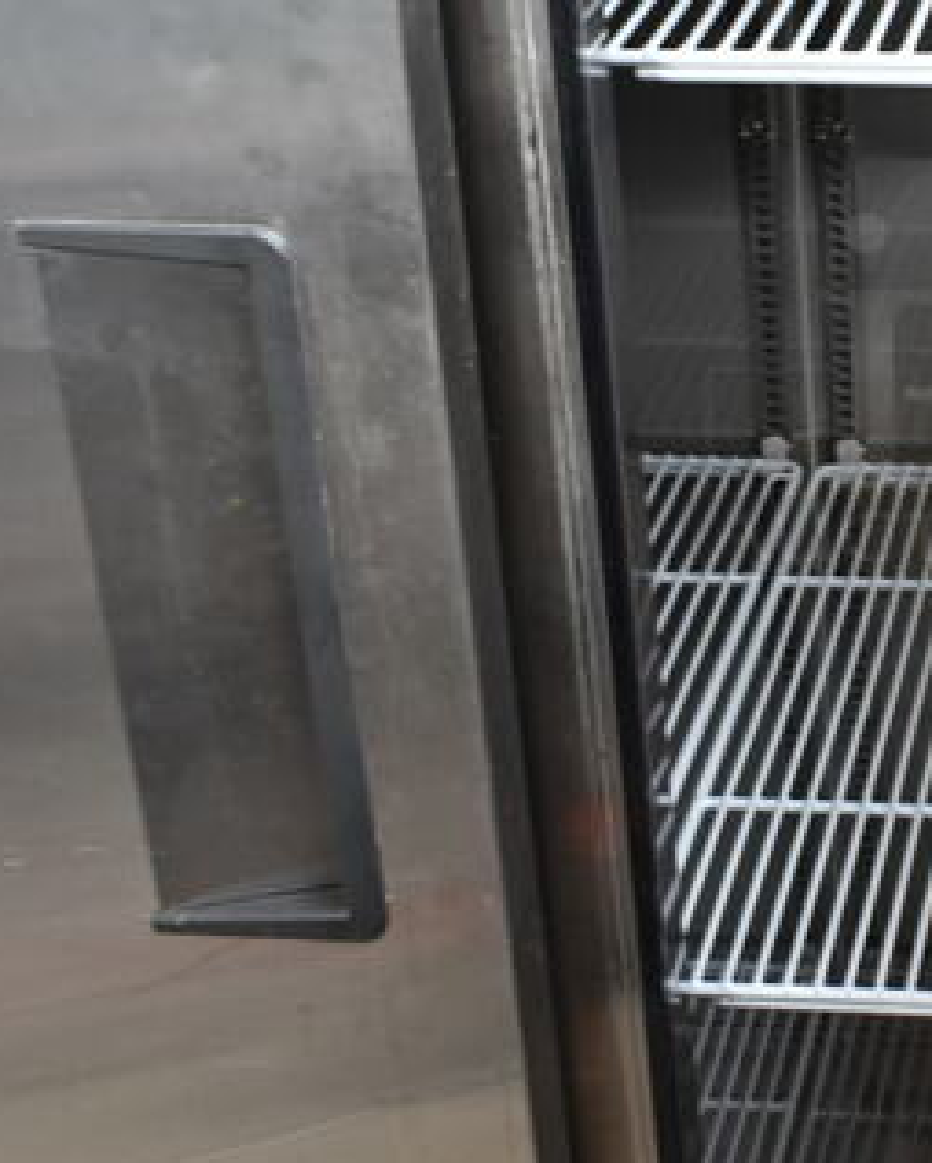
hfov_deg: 19.8
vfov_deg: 25.9
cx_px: 1093
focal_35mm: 73
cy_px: 383
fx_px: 2515
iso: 900
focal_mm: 18
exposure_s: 1/30
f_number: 3.5
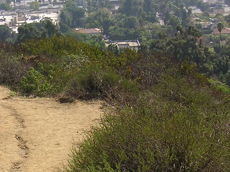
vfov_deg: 18.3
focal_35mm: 80
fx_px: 531
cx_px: 24
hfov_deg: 23.8
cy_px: 124
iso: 50
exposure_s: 1/750
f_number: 2.8
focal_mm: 6.1
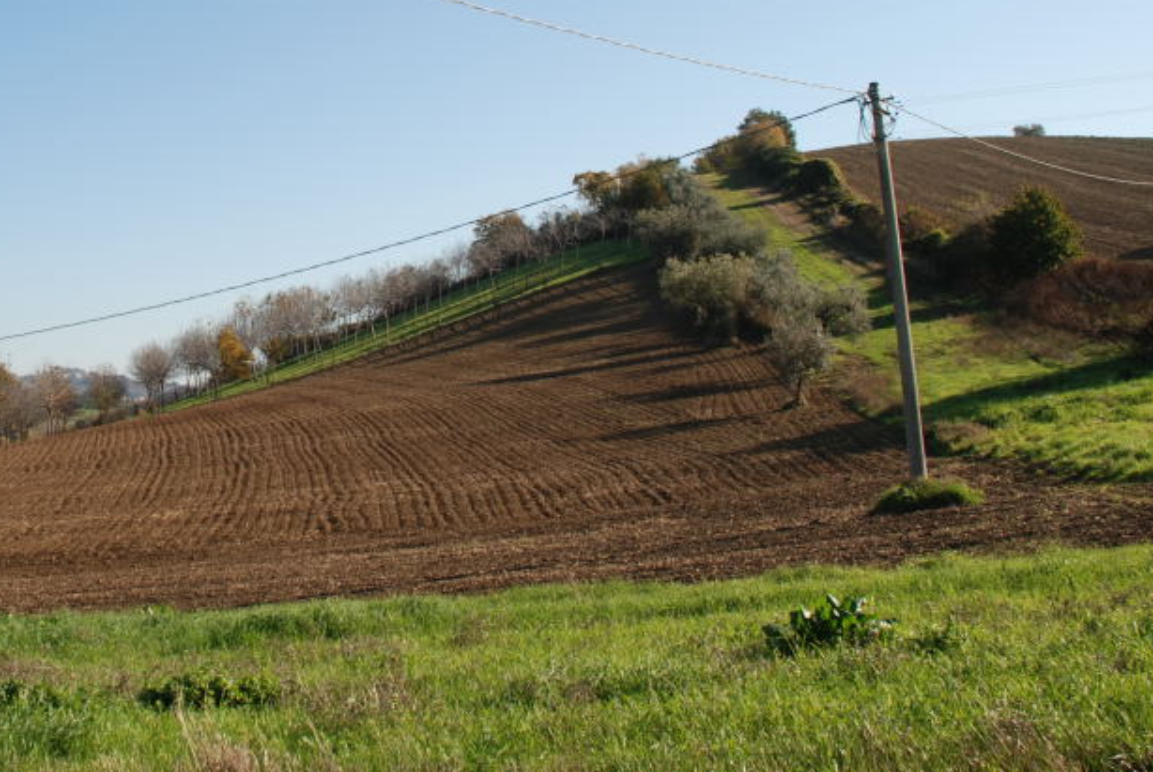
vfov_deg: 29.5
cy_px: 196
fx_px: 1443
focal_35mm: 45
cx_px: 310
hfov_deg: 42.4
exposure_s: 1/200
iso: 100
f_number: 7.1
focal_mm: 18
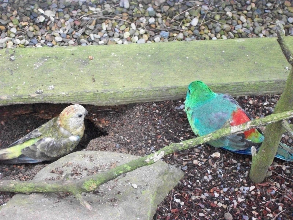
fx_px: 813
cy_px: 110
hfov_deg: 20.4
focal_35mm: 96
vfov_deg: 15.4
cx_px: 146
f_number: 5.2
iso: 800
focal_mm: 17.1
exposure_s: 1/80
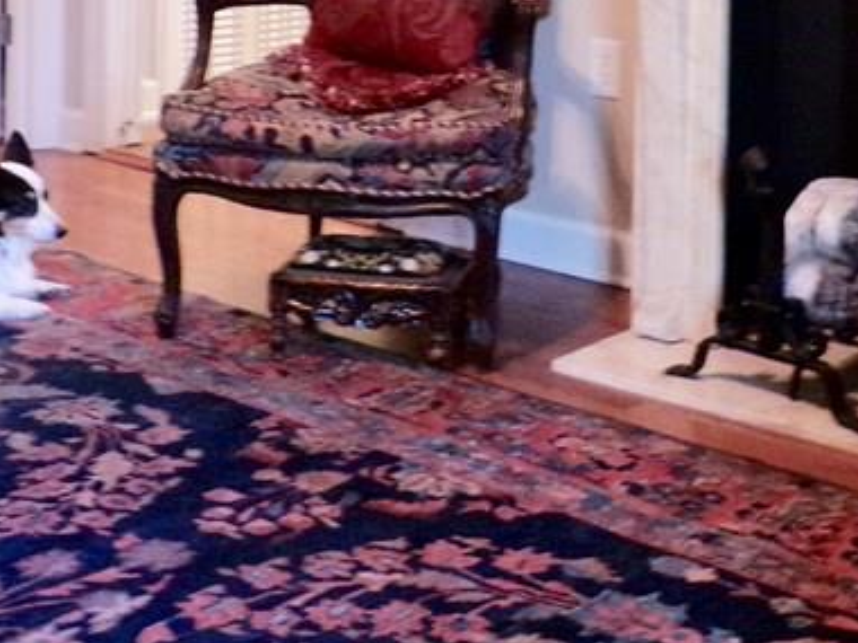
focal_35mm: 70
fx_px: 1735
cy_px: -149
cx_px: 648
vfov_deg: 19.6
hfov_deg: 27.4
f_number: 3.2
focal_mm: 4.7
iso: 231
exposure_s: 1/17
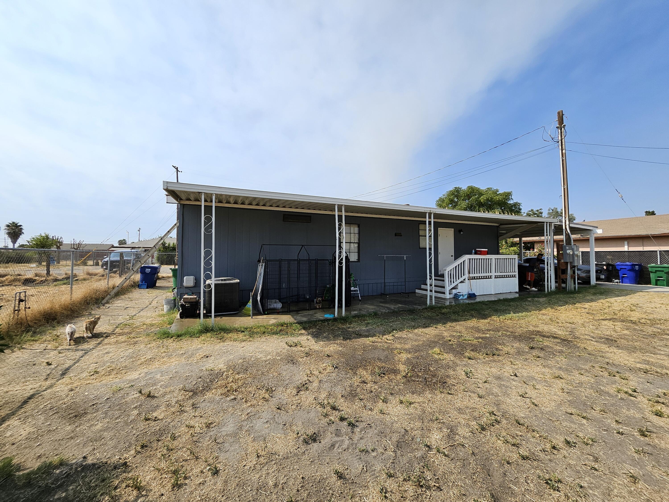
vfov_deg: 89.9
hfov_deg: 106.2
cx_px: 334
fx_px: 251
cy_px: 251
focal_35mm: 13
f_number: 2.2
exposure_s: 1/1269
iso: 32
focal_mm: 1.74
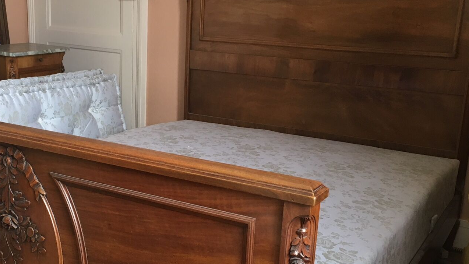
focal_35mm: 50
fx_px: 622
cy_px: 166
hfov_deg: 41.0
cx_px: 172
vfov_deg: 23.9
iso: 100
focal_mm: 4.15
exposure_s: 1/33
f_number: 2.2
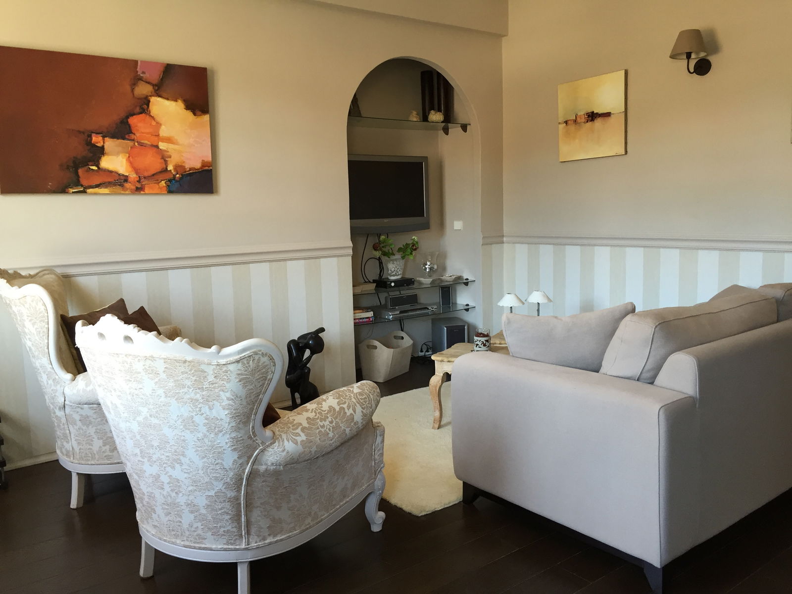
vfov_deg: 48.2
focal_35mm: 29
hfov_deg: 61.7
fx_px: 664
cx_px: 396
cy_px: 297
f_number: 2.2
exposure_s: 1/33
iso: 80
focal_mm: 4.15
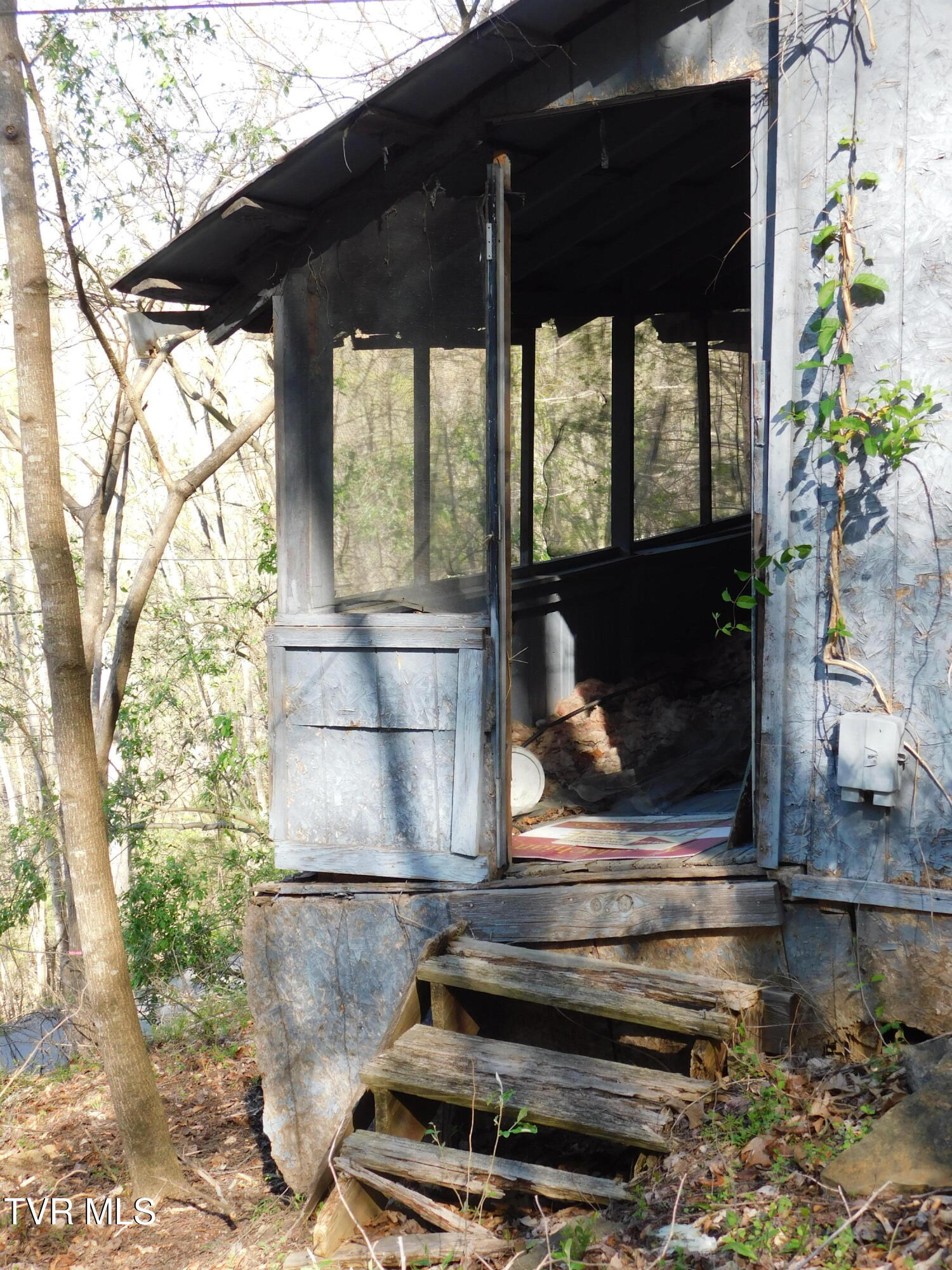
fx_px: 1870
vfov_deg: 37.5
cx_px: 476
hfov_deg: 28.6
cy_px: 635
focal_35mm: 51
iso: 125
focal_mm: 9
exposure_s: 1/100
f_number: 3.8
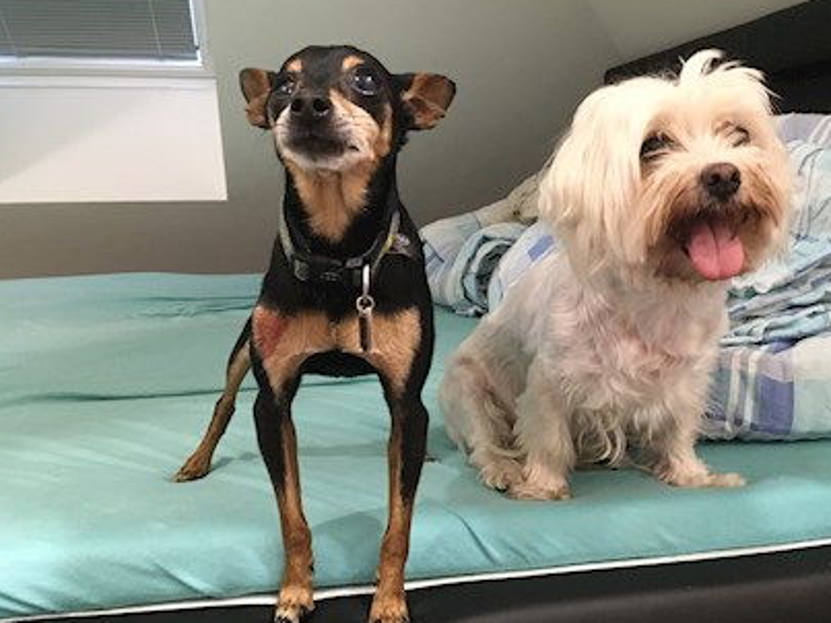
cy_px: 292
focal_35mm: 36
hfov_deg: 51.3
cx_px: 464
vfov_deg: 39.6
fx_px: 864
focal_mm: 4.15
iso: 200
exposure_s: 1/20
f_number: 2.2
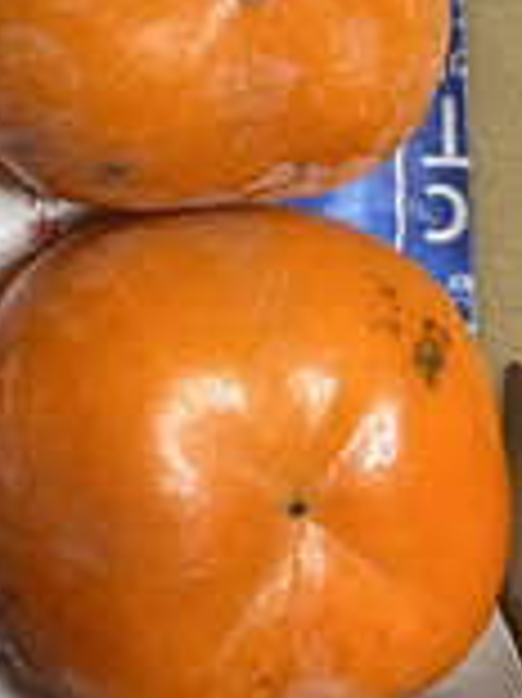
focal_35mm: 67
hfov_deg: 21.1
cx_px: -9
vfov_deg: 26.5
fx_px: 1349
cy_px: -90
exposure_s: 1/60
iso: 200
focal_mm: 5.7
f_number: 1.5
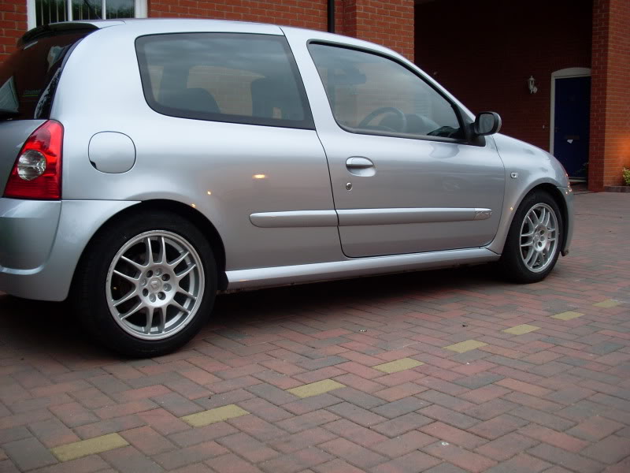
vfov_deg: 37.7
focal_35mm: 38
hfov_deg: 49.0
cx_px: 315
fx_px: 692
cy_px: 236
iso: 100
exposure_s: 1/90
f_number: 3
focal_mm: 6.3
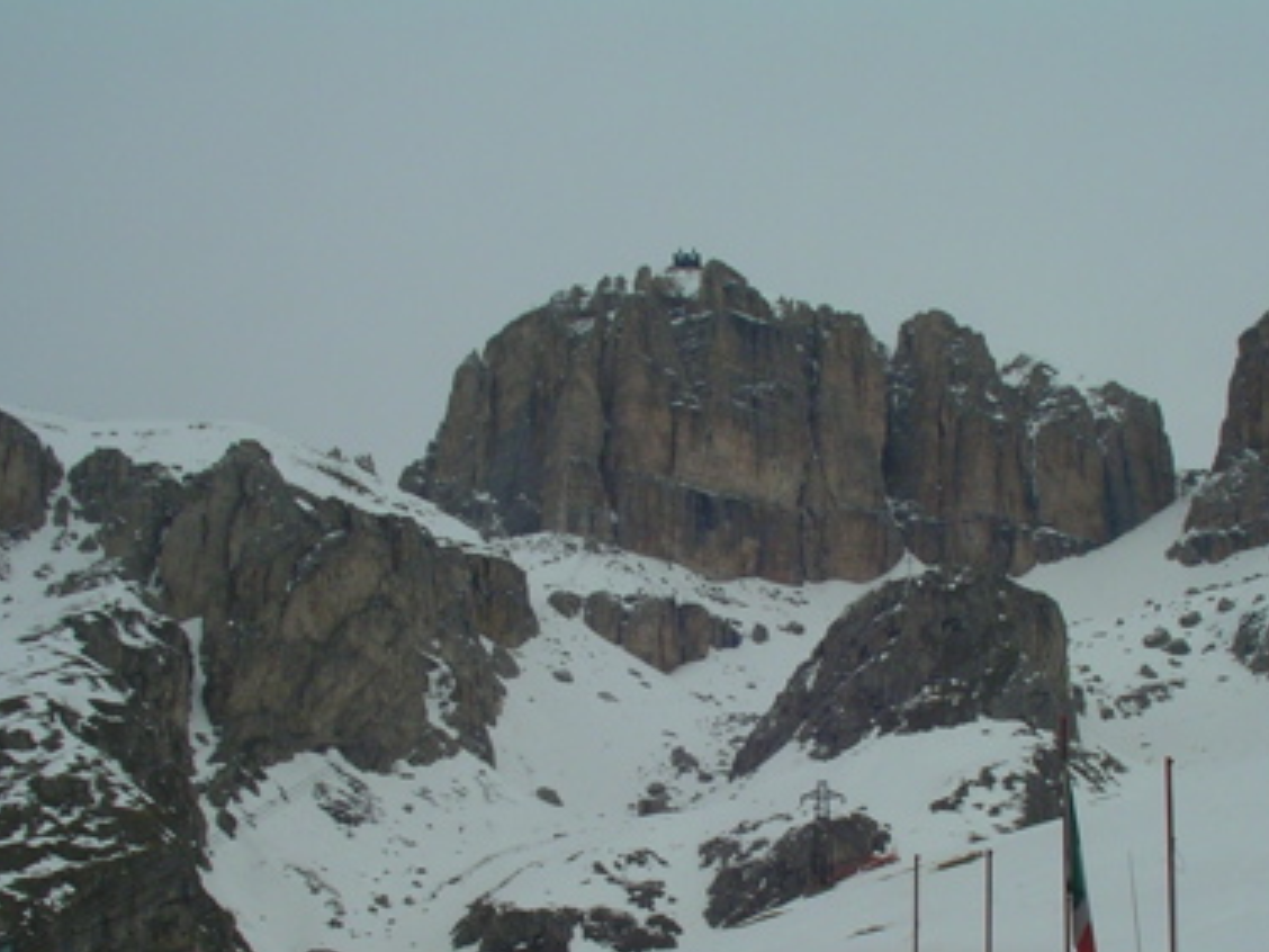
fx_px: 2310
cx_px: 807
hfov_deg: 30.6
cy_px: 807
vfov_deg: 22.8
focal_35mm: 63
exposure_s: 1/640
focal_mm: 5.7
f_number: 6.9
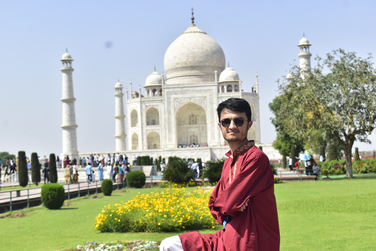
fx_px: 595
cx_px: 188
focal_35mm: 57
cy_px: 126
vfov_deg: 23.8
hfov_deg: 35.0
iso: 100
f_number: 8
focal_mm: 38
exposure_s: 1/250
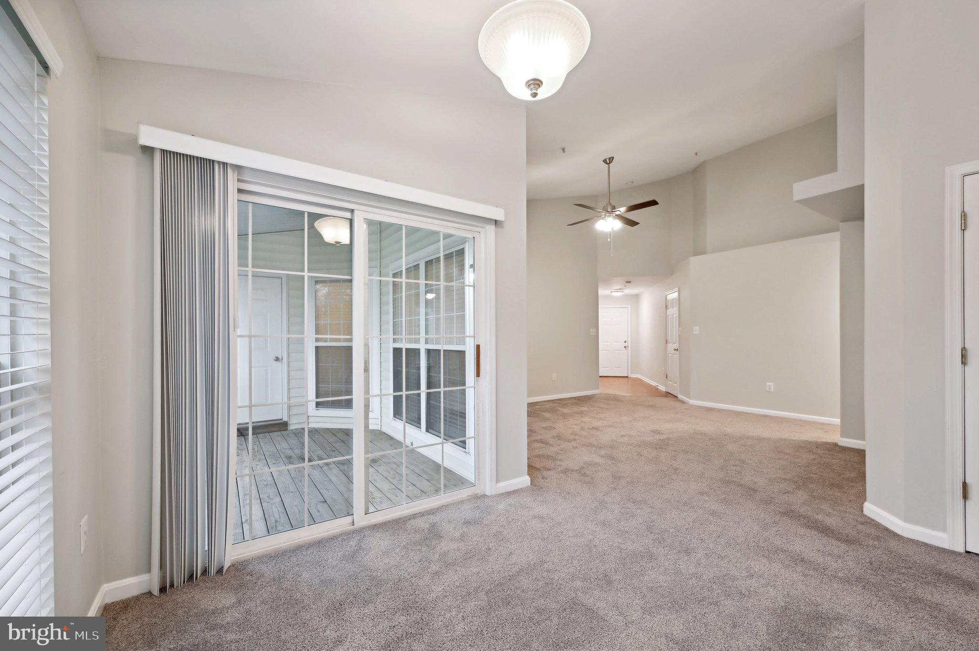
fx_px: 380
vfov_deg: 81.1
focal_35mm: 14
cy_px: 326
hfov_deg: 104.3
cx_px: 490
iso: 400
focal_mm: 14
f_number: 8
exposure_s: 1/10
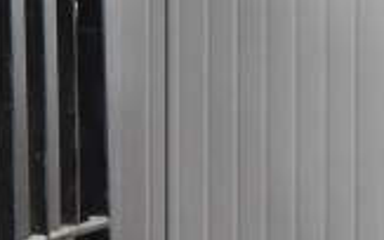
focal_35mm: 326
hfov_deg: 6.2
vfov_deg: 4.0
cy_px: -59
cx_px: -462
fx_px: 3410
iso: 1600
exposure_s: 1/40
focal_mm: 29
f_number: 5
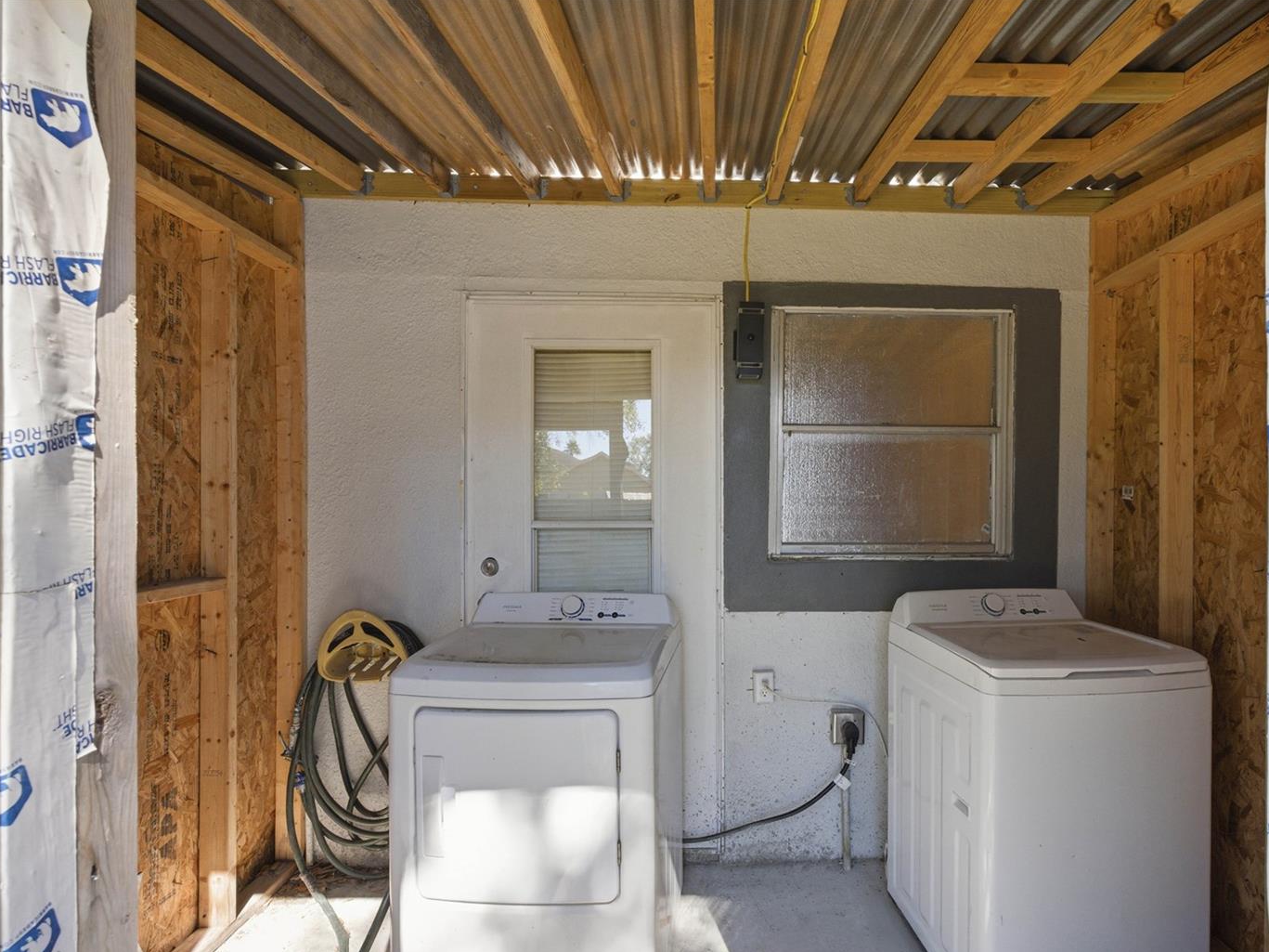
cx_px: 720
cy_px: 492
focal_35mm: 18
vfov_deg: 71.6
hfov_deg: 87.3
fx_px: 660
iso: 1600
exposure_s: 1/500
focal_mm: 16
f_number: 11
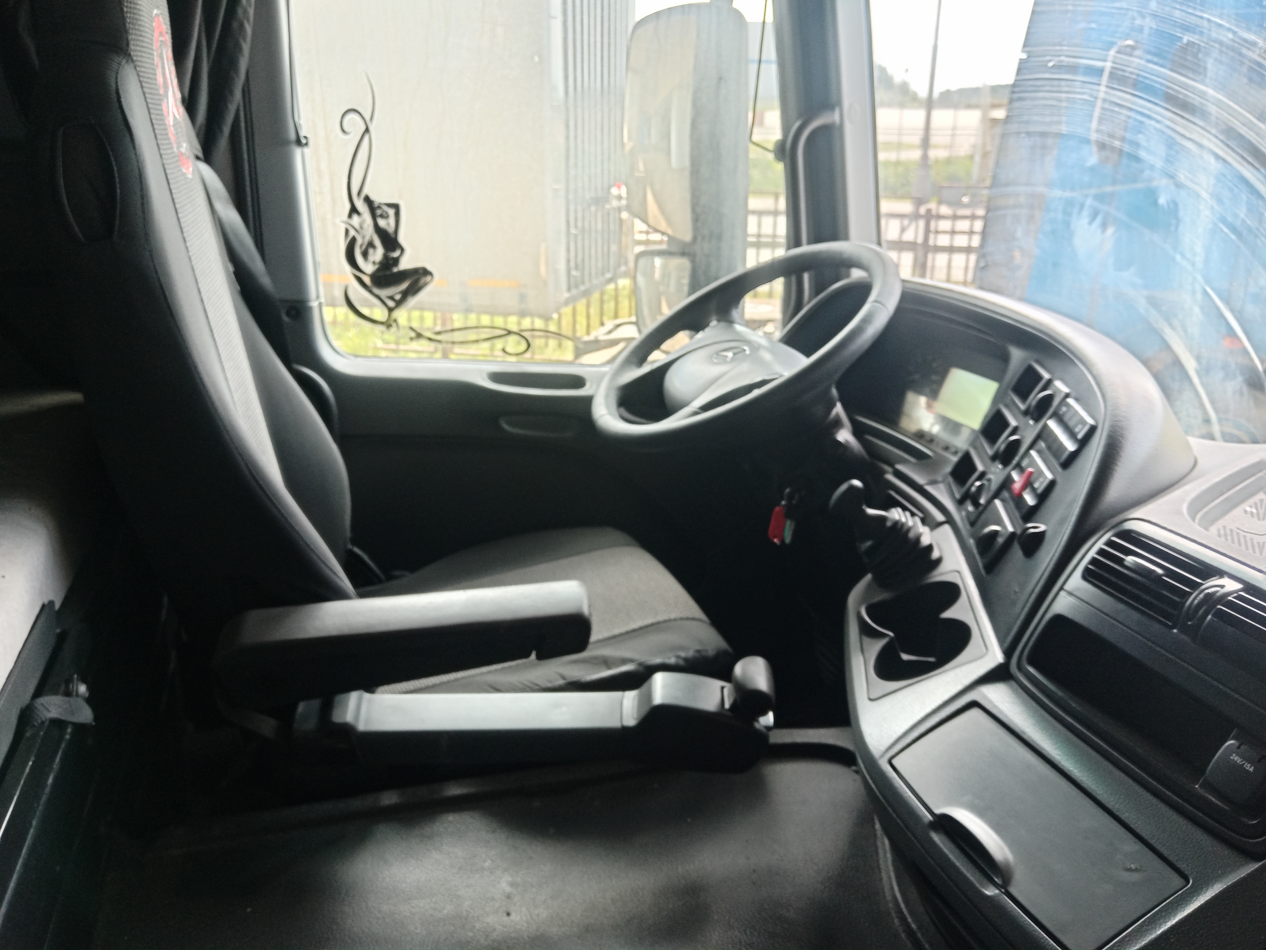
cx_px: 633
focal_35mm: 27
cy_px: 475
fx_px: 987
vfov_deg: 51.4
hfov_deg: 65.3
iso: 441
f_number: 1.9
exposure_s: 1/100
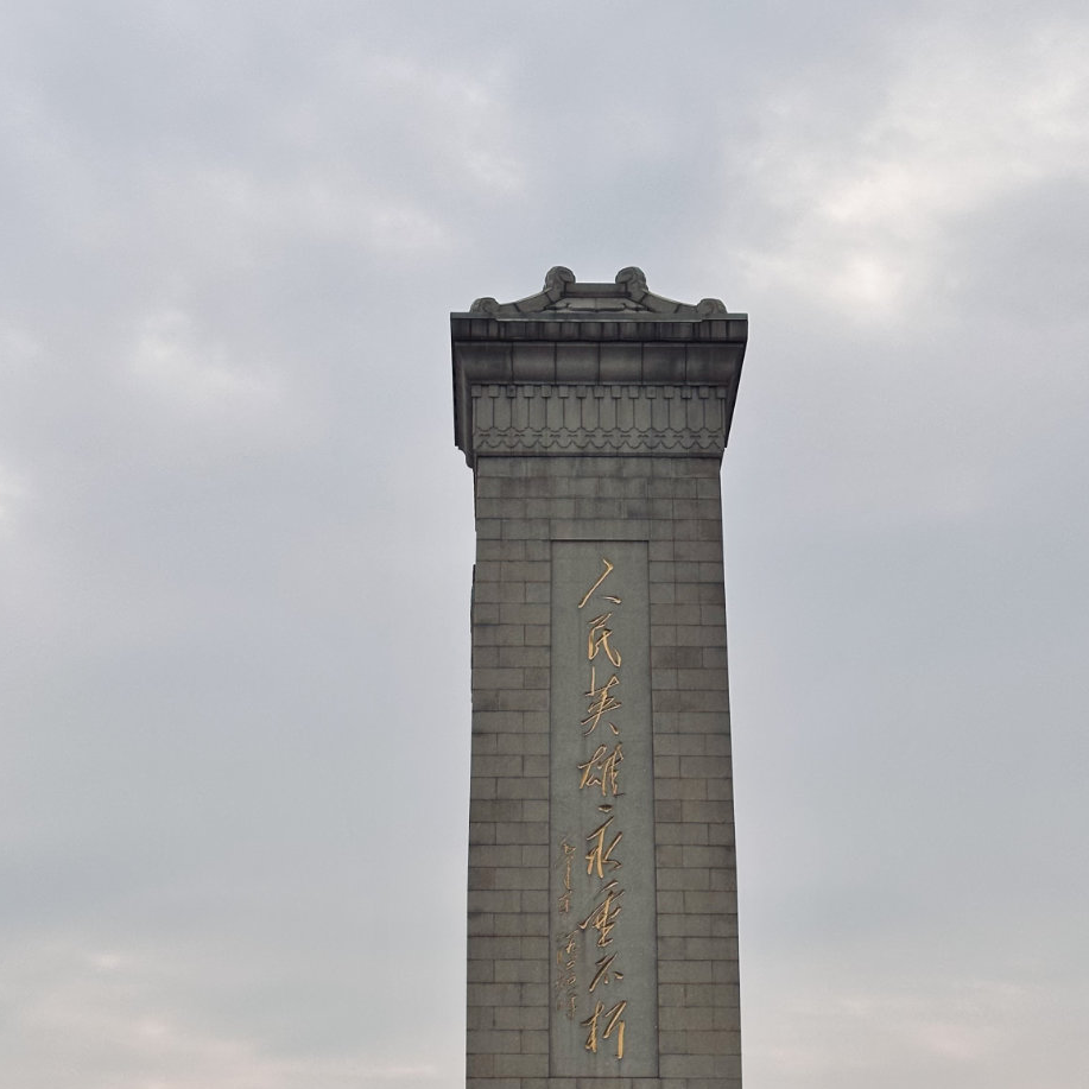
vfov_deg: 23.1
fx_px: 2634
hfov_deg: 23.4
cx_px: 538
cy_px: 827
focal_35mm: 74
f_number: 1.8
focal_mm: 6.9
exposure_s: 1/7634
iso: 64
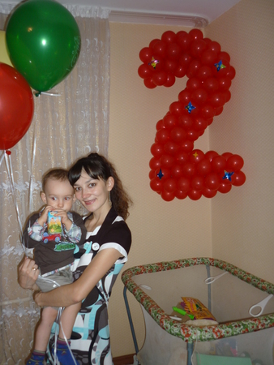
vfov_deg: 55.3
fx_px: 348
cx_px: 137
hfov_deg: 43.0
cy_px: 182
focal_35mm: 33
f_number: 2.8
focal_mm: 5.5
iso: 100
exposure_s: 1/60
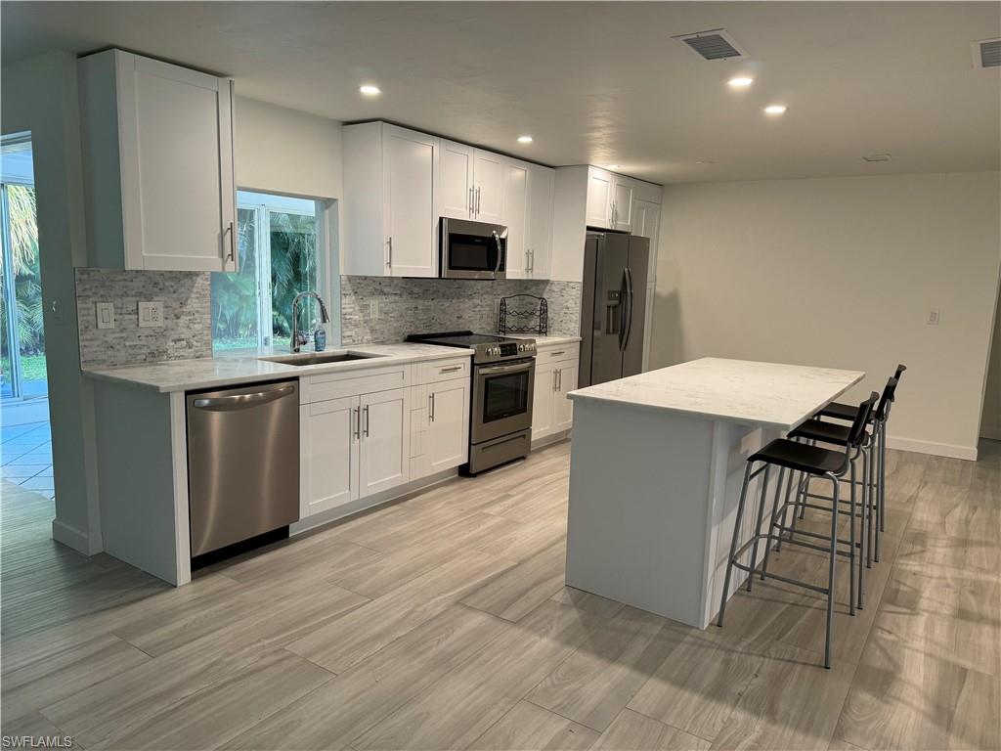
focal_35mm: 24
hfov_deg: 71.6
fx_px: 694
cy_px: 376
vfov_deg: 56.8
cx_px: 500
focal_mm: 6.86
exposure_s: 1/120
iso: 200
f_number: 1.78
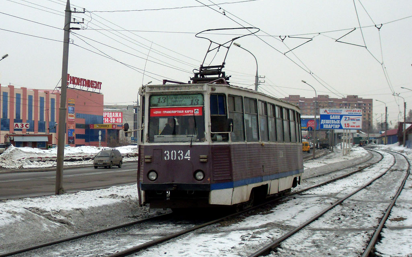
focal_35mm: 67
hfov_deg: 30.6
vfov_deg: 19.4
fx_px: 752
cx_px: 206
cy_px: 118
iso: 80
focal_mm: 10.1
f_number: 3.7
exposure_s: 1/500
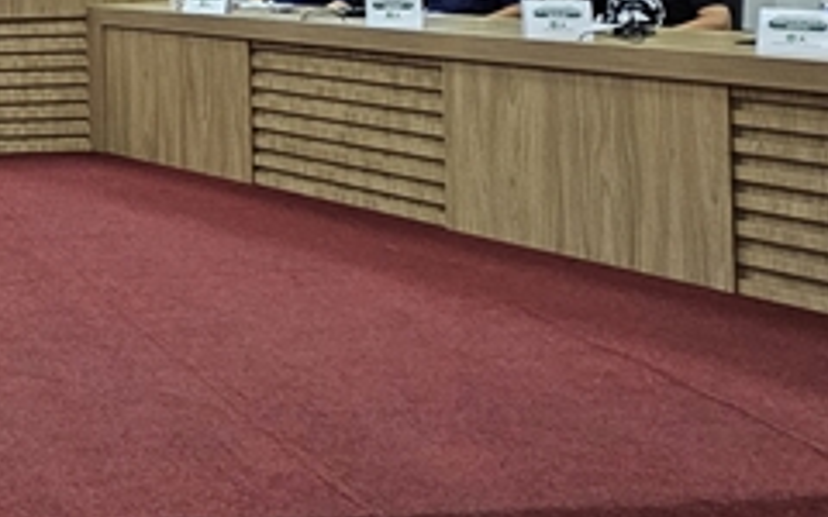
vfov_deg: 25.4
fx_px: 1038
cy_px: -90
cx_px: -221
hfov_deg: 33.3
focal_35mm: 46
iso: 200
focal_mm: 2.2
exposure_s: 1/60
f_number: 2.2
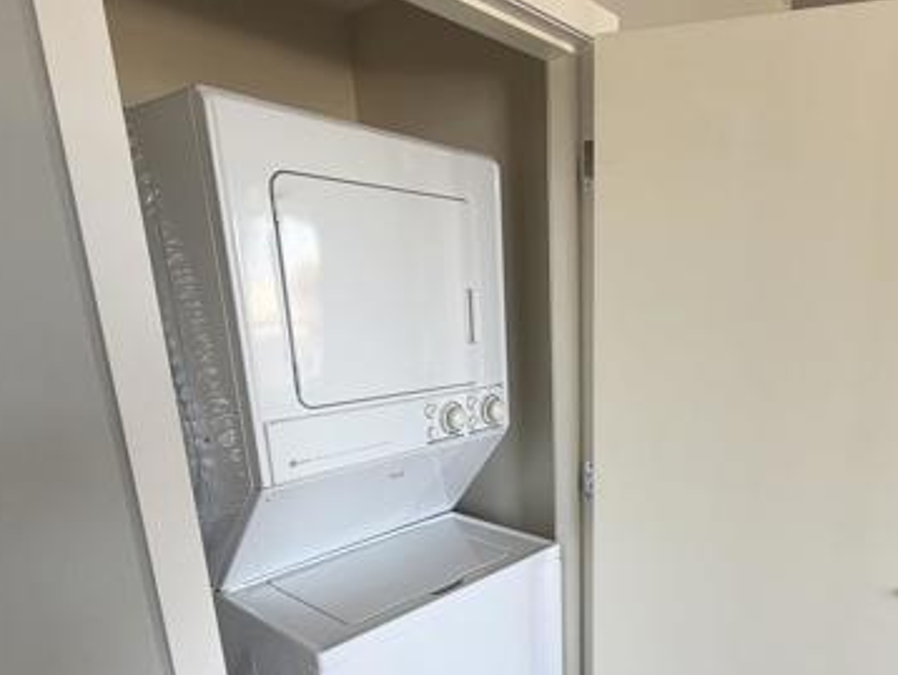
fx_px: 649
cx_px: 605
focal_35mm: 25
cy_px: 482
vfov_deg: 53.2
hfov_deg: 67.3
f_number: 2.2
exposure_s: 1/121
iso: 160
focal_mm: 2.22
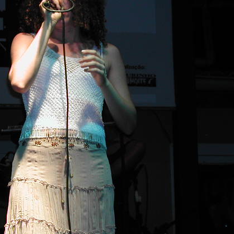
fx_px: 1109
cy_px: 129
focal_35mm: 145
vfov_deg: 12.0
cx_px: 93
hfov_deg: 12.0
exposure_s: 1/60.1
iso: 102
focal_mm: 14.2
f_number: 3.7
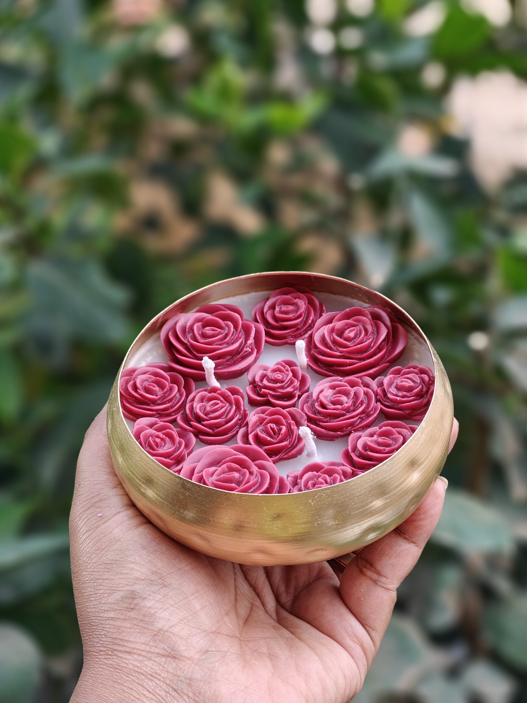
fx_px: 954
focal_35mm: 47
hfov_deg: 30.9
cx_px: 264
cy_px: 352
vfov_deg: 40.4
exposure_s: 1/182
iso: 125
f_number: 4.5
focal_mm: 7.1
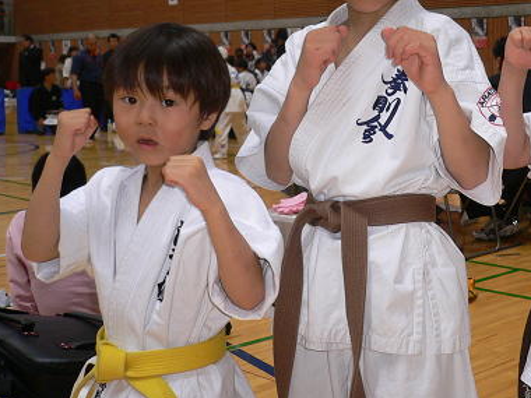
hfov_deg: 31.8
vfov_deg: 24.5
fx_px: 905
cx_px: 430
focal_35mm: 59
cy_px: 89
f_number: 2.8
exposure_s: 1/60
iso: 100
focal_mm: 5.8
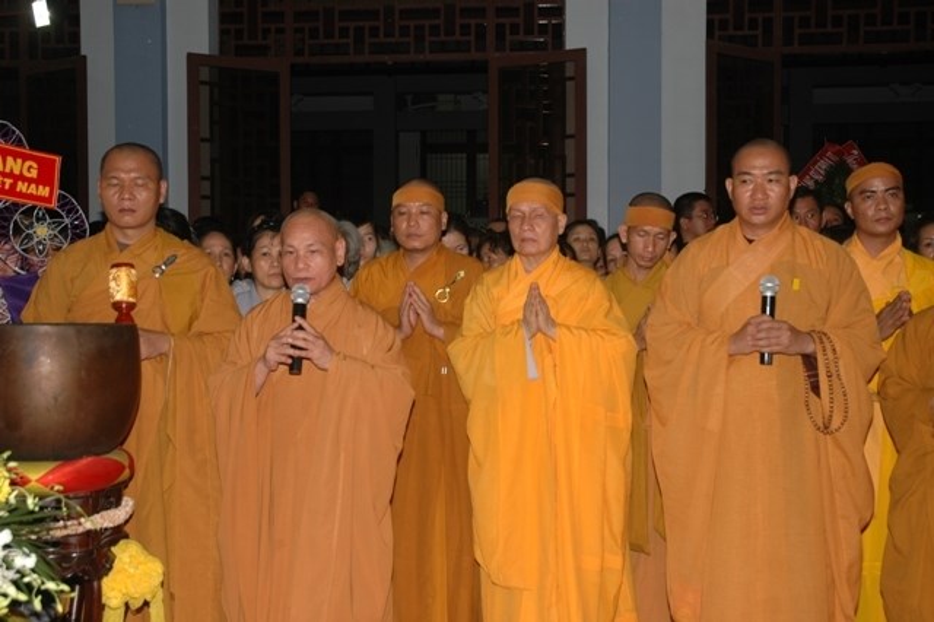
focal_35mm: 40
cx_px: 467
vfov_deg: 33.0
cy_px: 311
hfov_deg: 47.9
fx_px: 1050
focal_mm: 27
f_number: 4
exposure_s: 1/60
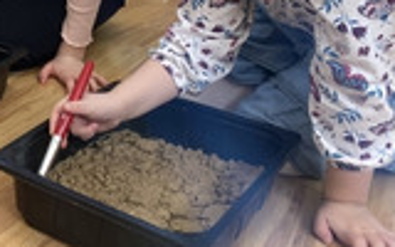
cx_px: -37
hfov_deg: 27.3
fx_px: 743
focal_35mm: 69
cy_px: -32
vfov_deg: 18.1
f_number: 1.8
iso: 80
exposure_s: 1/100
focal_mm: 4.25
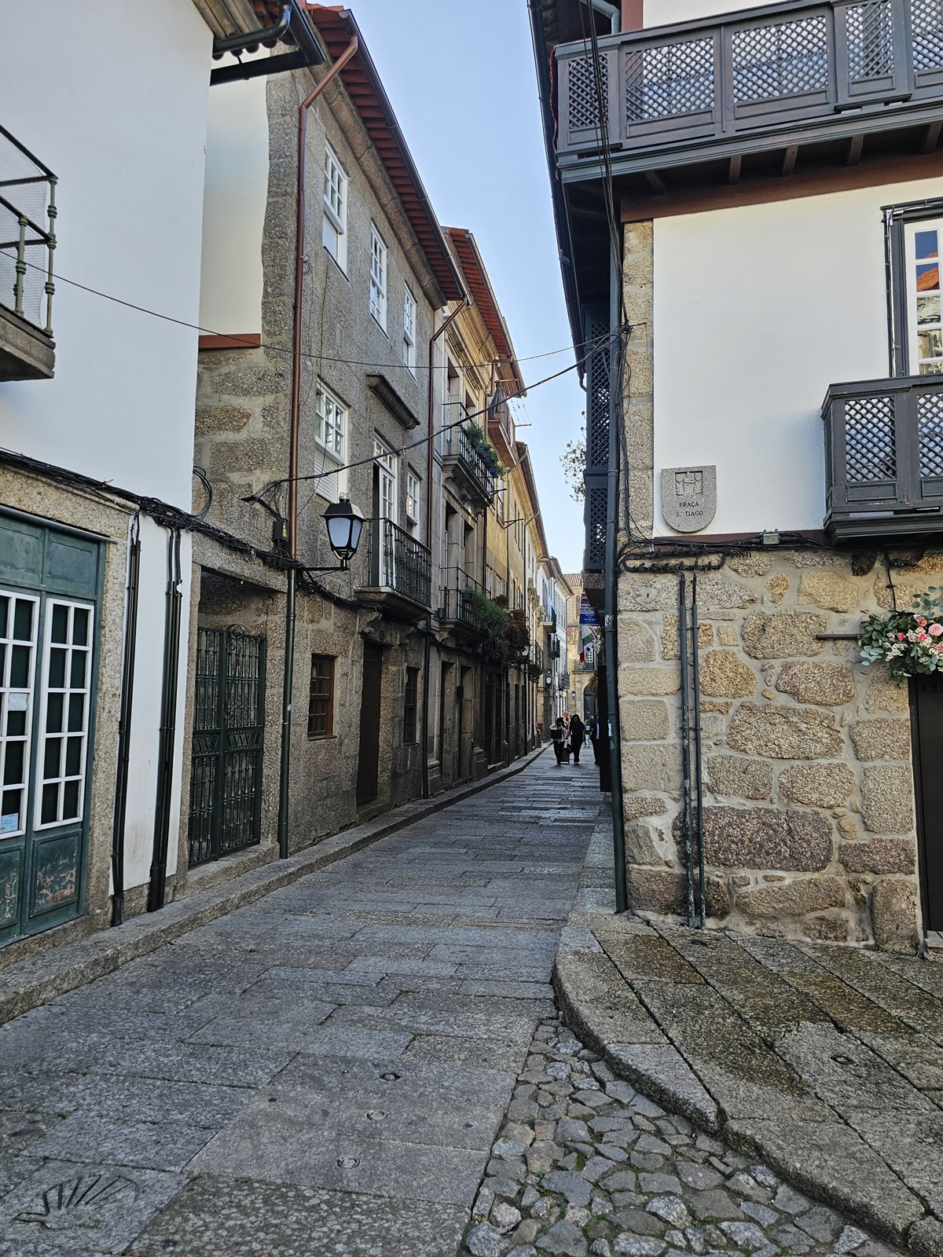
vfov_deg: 73.9
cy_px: 628
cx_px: 472
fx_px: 835
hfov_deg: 58.9
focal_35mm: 23
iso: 16
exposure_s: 1/180
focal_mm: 6.3
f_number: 1.7
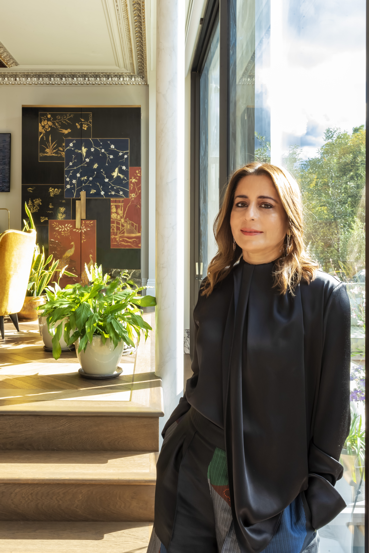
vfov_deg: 54.4
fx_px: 538
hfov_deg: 37.9
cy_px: 276
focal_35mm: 35
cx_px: 184
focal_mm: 35
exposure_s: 1/20
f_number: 22
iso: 1000
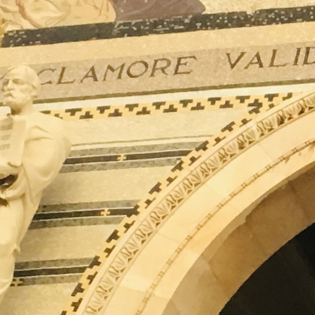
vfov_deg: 8.8
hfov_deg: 8.4
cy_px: 178
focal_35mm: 198
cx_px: 618
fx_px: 2038
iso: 64
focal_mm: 4.15
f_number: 2.2
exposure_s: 1/17
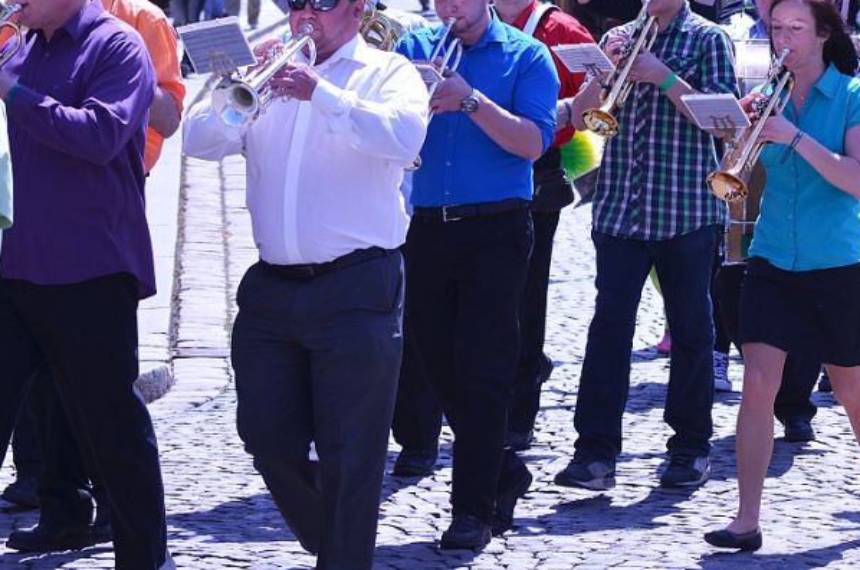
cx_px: 617
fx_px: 6126
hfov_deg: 8.0
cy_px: 112
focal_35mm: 257
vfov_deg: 5.3
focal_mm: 100
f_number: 7.1
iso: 100
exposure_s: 1/250
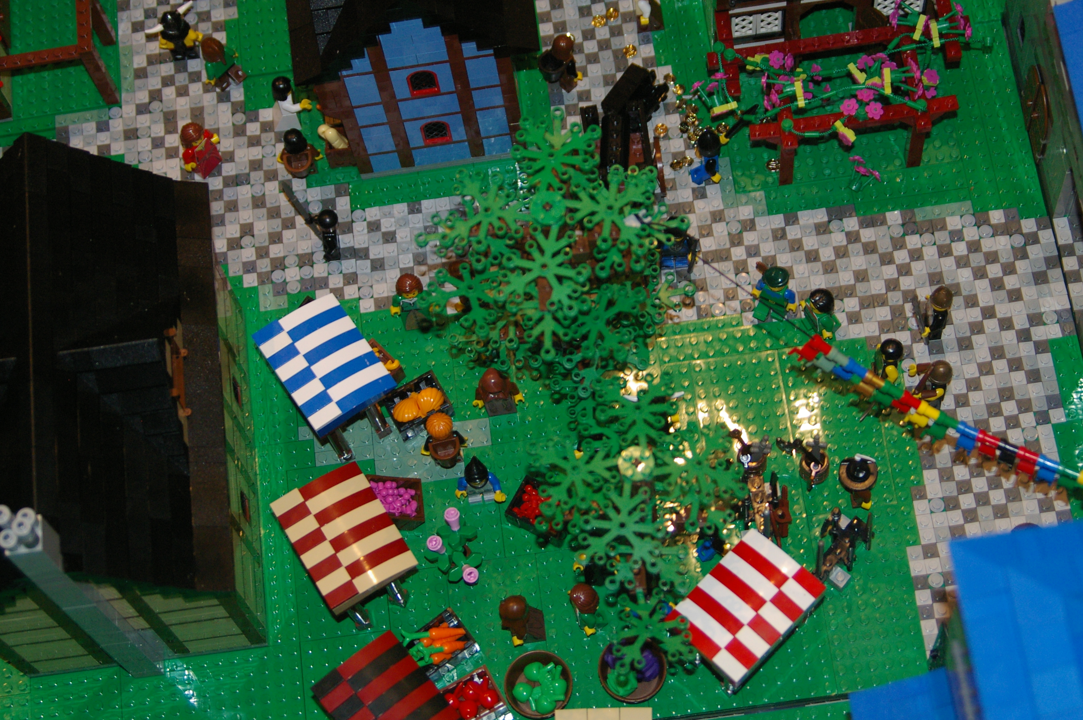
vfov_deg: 18.9
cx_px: 542
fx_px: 2164
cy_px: 360
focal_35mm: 72
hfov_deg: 28.1
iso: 800
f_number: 5.6
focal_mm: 48
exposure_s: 1/60
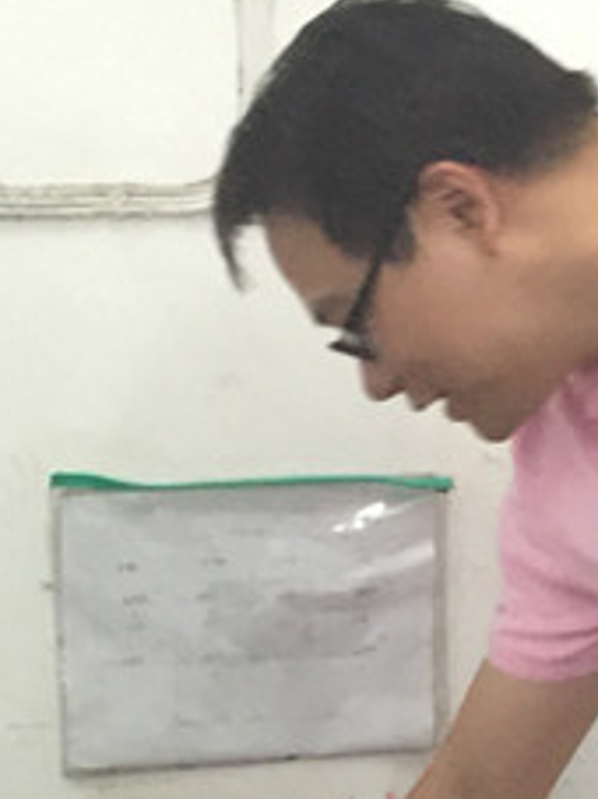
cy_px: 979
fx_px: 2674
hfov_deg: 12.7
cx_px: 531
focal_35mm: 116
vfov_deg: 16.2
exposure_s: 1/4
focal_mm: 4.15
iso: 125
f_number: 2.2
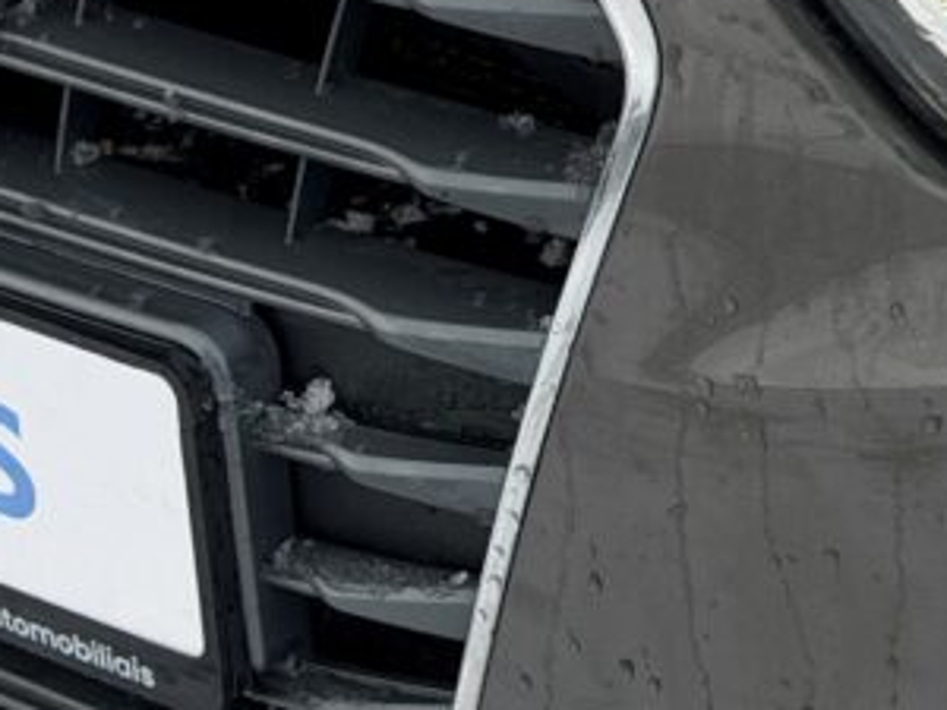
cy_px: 54
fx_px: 4487
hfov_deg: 11.5
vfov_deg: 9.0
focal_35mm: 164
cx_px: 1496
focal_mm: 6.76
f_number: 1.78
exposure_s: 1/1575
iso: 64
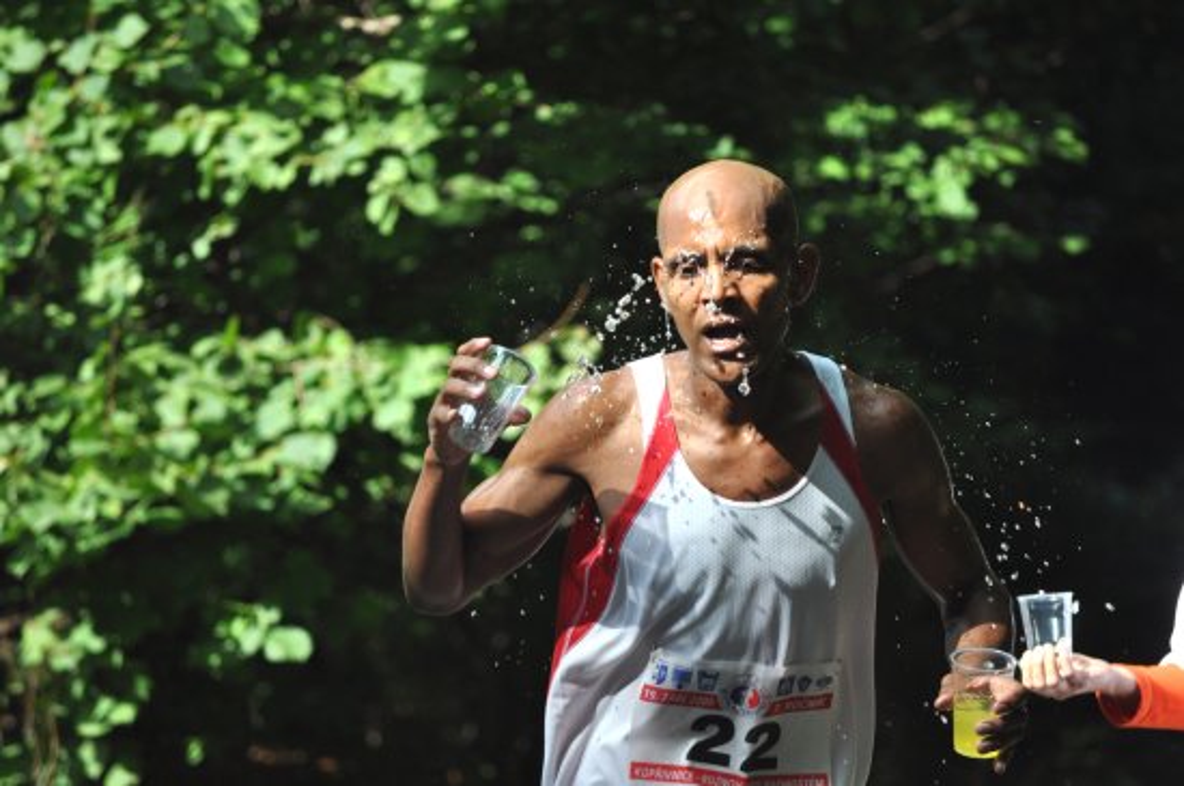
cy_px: 393
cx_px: 592
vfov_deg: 4.6
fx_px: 9852
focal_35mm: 300
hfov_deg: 6.9
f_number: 5.6
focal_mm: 200
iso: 720
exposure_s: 1/1000
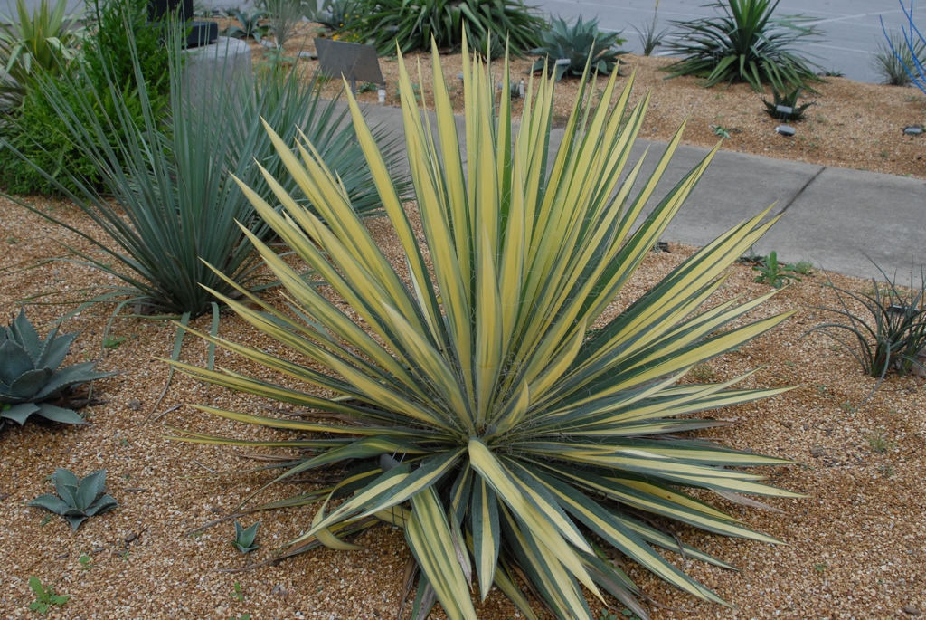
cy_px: 310
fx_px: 1081
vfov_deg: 32.0
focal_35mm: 42
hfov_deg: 46.4
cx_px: 463
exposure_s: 1/180
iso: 400
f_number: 7.1
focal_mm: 28
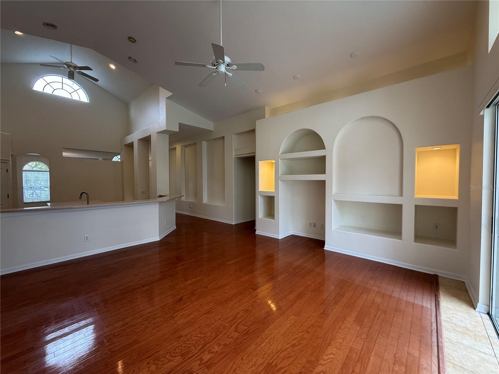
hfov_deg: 102.1
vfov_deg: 85.7
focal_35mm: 14
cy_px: 187
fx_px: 202
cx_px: 250
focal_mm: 2.22
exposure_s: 1/120
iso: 160
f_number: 2.2
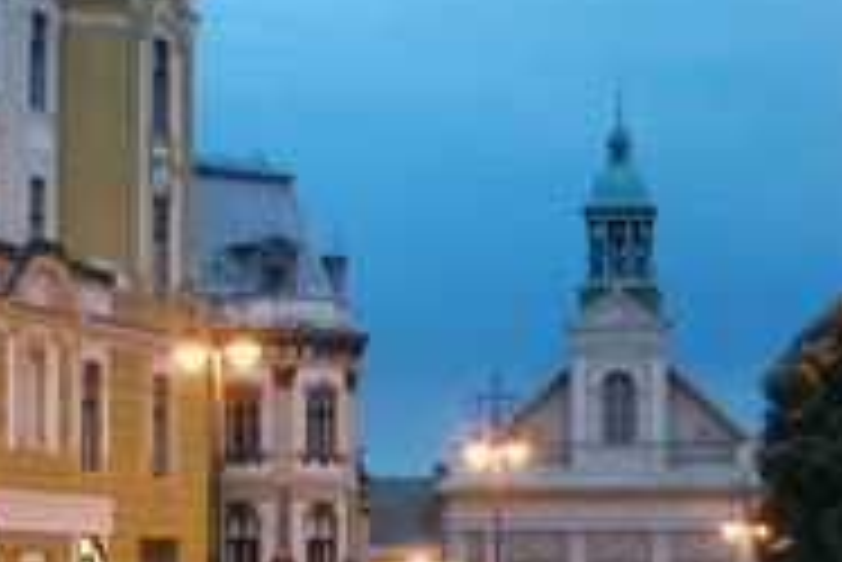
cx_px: 308
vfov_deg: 10.7
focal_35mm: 128
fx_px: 2996
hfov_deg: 16.0
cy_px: 382
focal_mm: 38
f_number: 2.8
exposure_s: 1/15
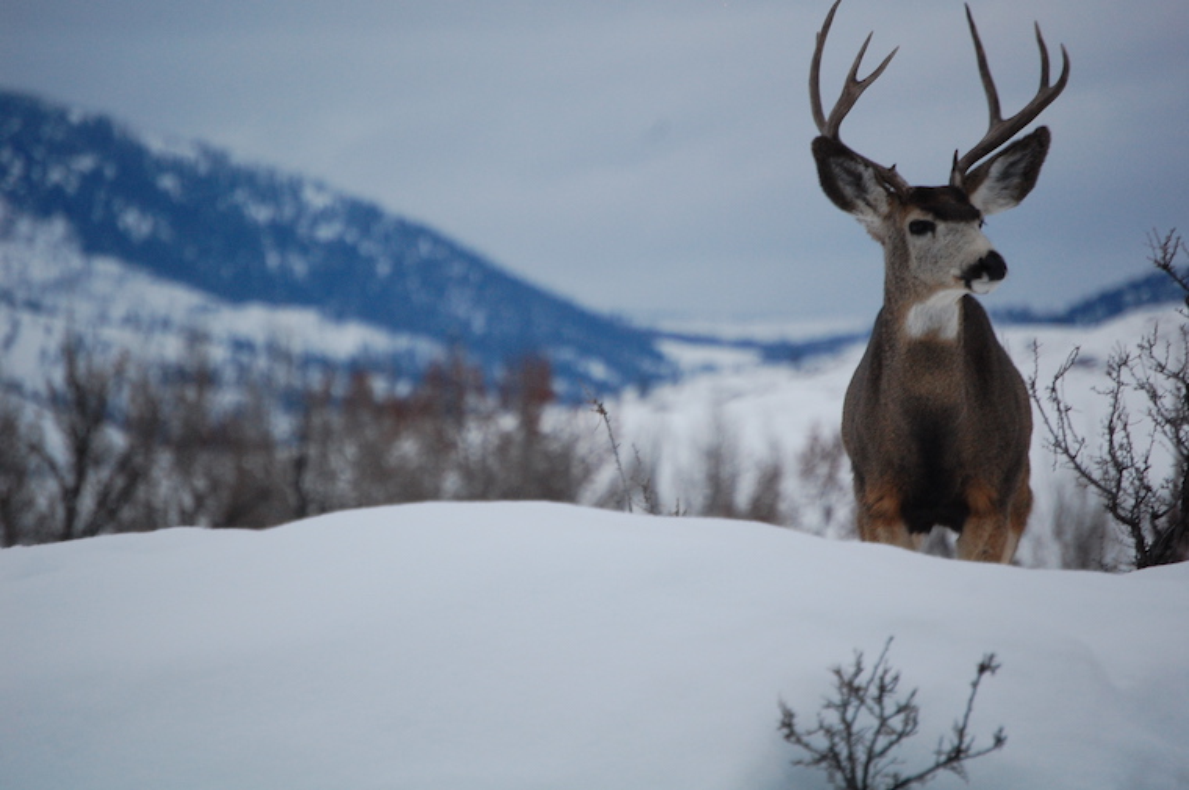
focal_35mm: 300
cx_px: 594
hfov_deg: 6.9
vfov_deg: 4.6
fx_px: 9898
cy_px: 395
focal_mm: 200
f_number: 5.6
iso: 800
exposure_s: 1/320
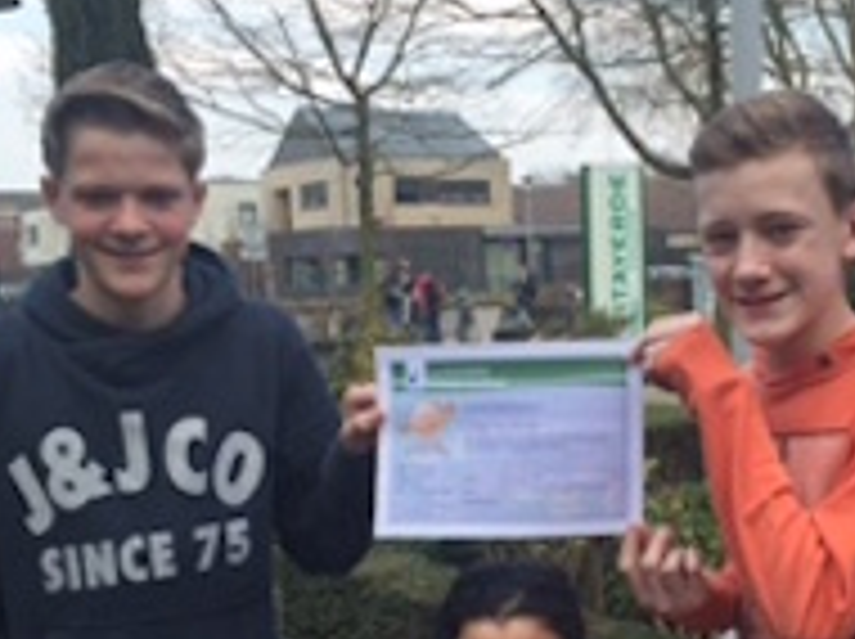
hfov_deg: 34.6
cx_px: 572
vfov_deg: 26.4
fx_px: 1357
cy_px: 423
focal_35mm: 55
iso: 32
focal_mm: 4.15
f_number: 2.2
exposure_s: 1/527
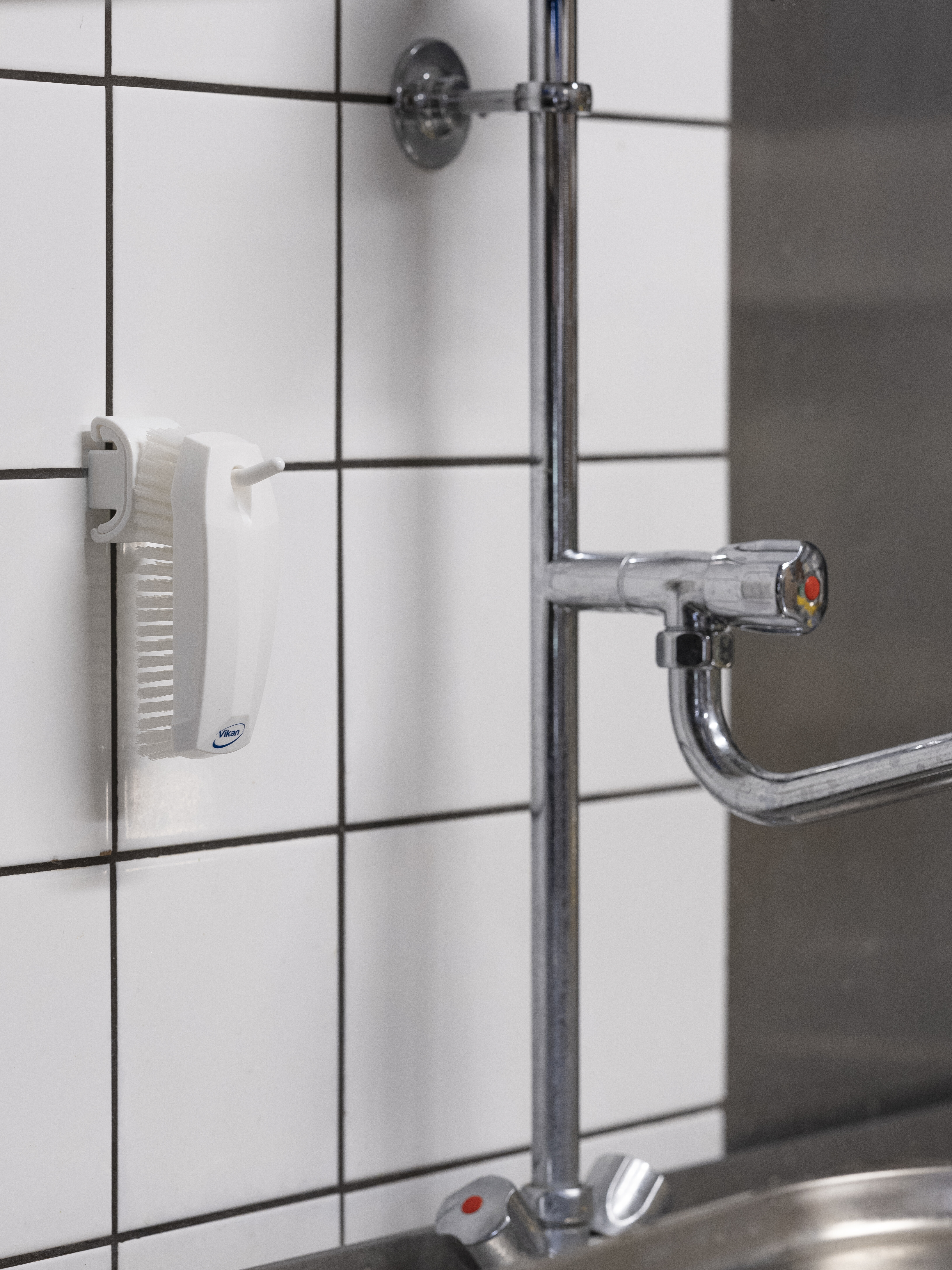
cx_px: 455
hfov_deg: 12.0
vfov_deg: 15.9
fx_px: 4547
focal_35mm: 124
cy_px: 755
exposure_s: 1/125
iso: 1000
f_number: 4
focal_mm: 110
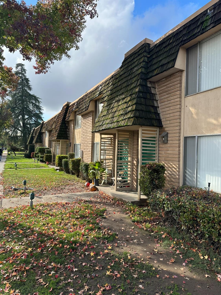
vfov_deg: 71.6
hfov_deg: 56.8
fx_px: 204
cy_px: 148
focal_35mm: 24
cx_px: 110
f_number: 1.78
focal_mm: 6.86
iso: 80
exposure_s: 1/1587
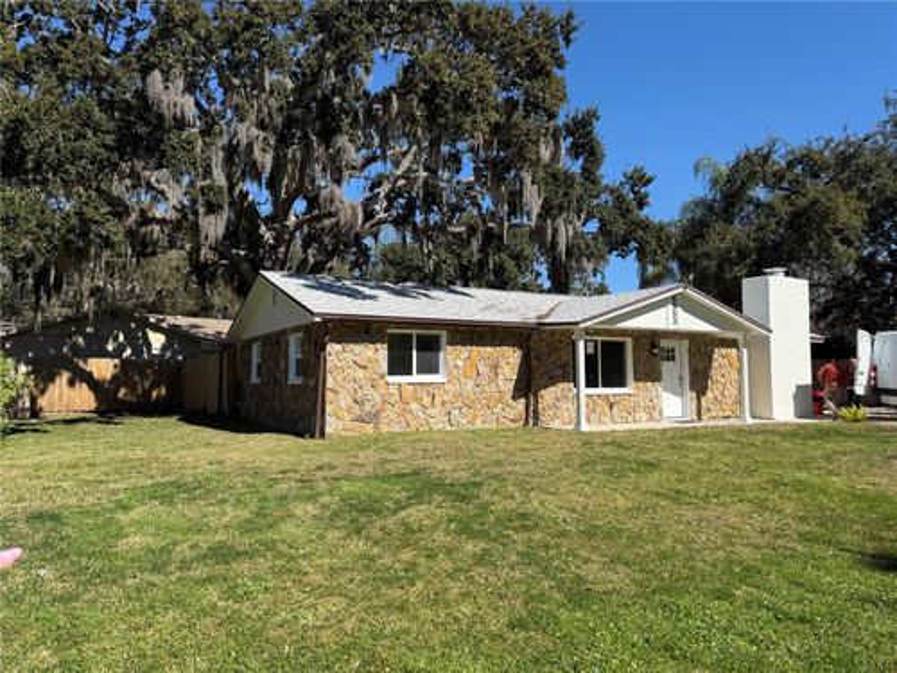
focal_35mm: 24
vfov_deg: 56.8
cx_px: 448
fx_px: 622
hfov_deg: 71.6
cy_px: 336
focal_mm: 6.76
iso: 80
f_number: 1.78
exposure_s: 1/4673
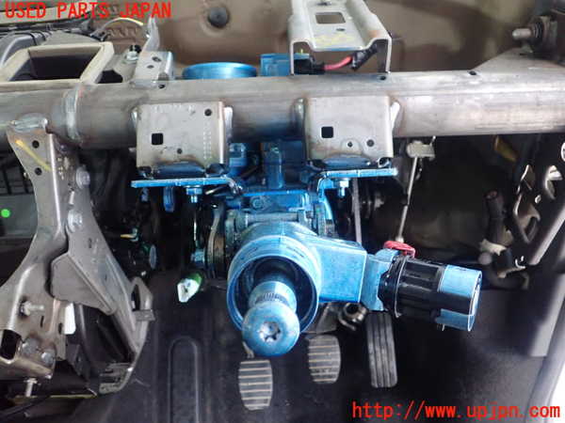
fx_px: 490
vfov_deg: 46.8
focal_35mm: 30
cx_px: 282
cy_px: 212
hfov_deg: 60.0
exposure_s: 1/30
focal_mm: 5.5
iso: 800
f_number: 2.3
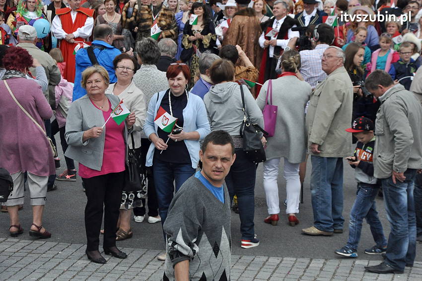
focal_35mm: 120
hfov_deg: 17.1
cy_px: 140
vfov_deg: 11.4
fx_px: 1405
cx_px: 211
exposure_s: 1/2500
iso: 1250
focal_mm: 80
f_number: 10
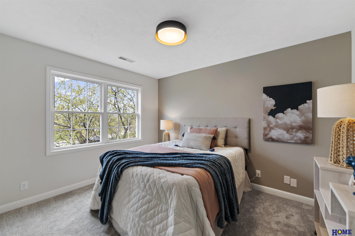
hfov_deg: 104.3
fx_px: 138
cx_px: 178
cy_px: 118
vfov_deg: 81.2
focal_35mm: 14
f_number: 2.8
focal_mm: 14
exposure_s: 1/100
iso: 100
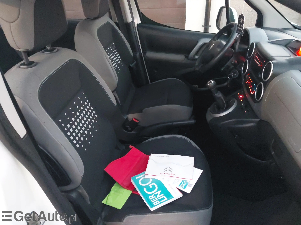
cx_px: 150
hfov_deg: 60.0
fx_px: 261
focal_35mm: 30
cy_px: 112
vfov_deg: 46.8
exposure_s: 1/13
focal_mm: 4.6
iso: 1600
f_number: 1.8
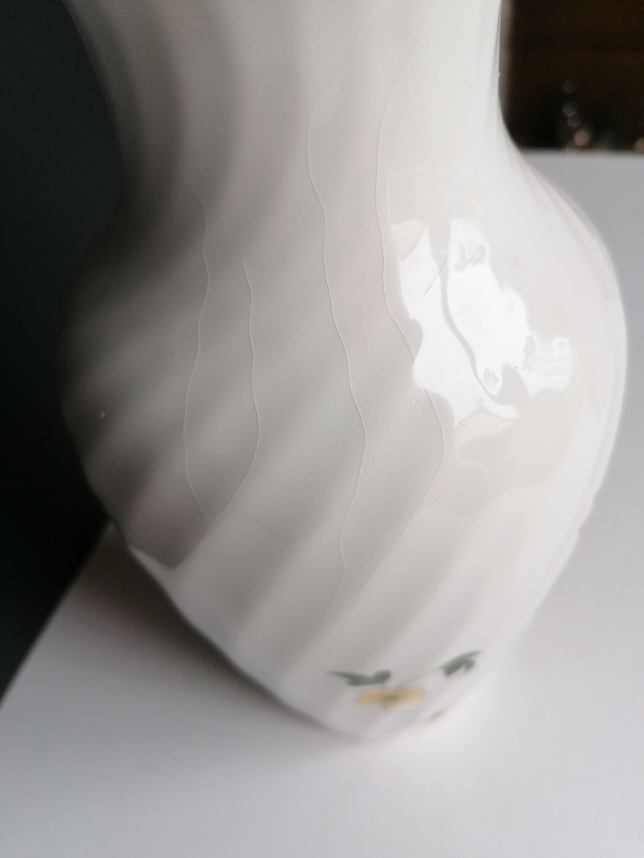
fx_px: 670
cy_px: 429
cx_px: 322
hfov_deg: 51.4
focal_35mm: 27
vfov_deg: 65.3
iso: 125
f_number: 1.8
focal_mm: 4.75
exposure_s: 1/50
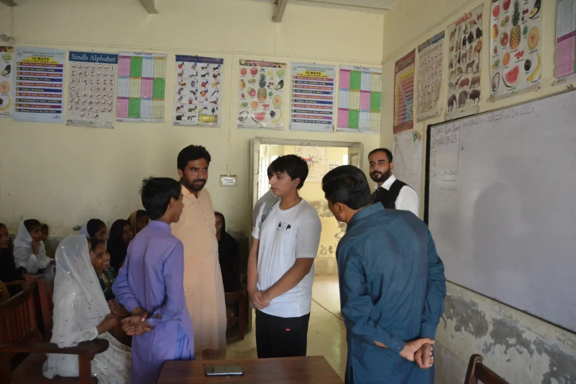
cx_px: 288
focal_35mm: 48
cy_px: 192
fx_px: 768
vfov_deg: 28.1
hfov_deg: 41.1
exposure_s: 1/50
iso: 400
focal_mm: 32
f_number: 4
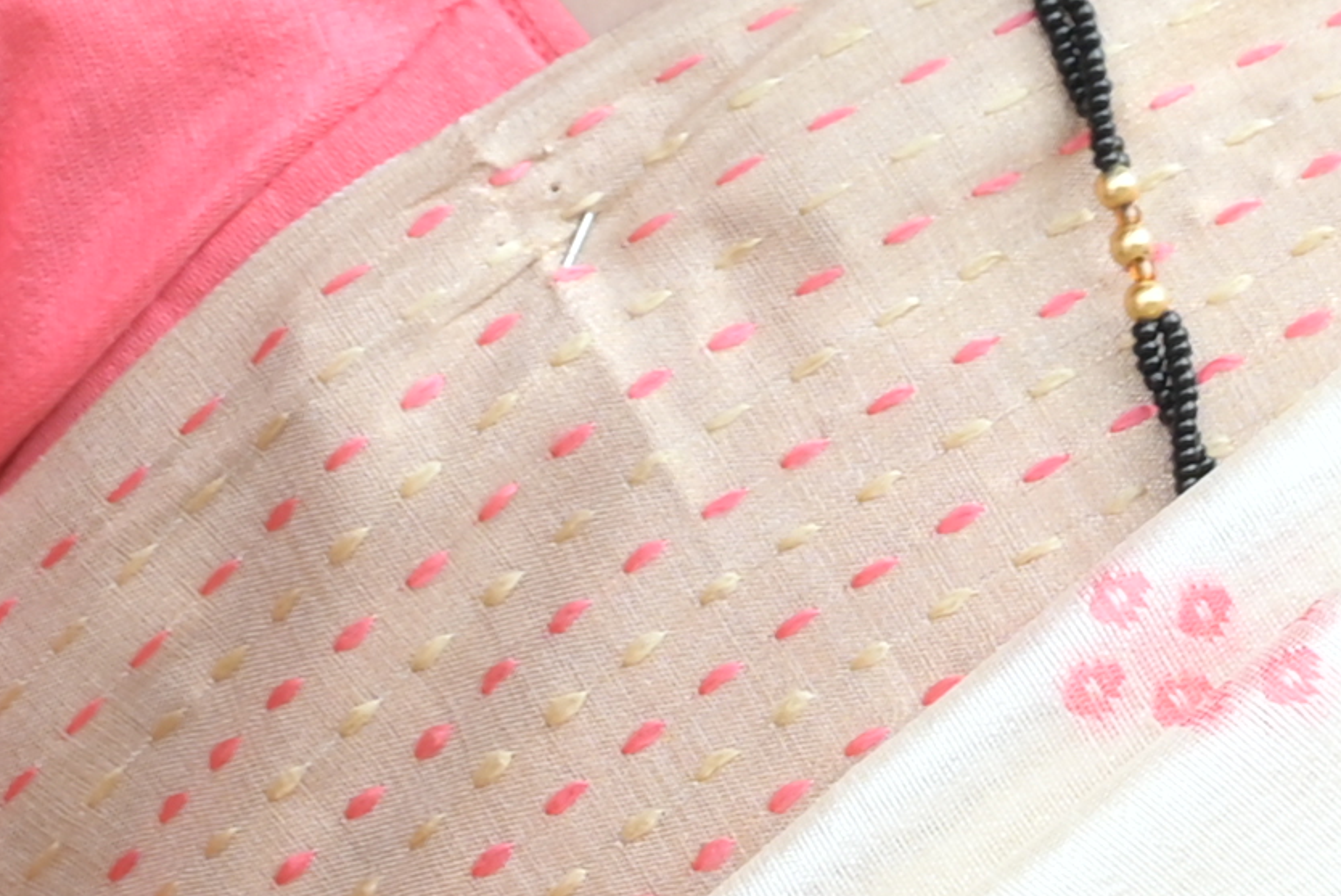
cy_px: -1699
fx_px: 15056
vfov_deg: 3.3
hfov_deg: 5.1
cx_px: 675
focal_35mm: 404
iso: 160
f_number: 6.3
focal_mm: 56
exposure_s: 1/125
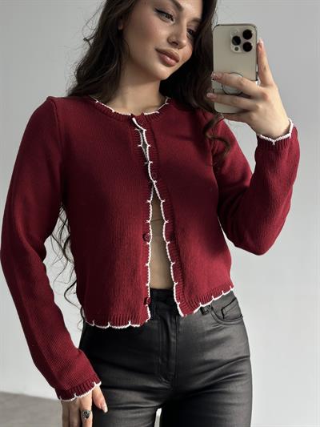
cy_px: 214
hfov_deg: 30.3
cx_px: 160
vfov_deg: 39.6
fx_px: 591
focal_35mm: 48
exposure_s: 1/141
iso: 64
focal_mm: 6.86
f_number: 1.78
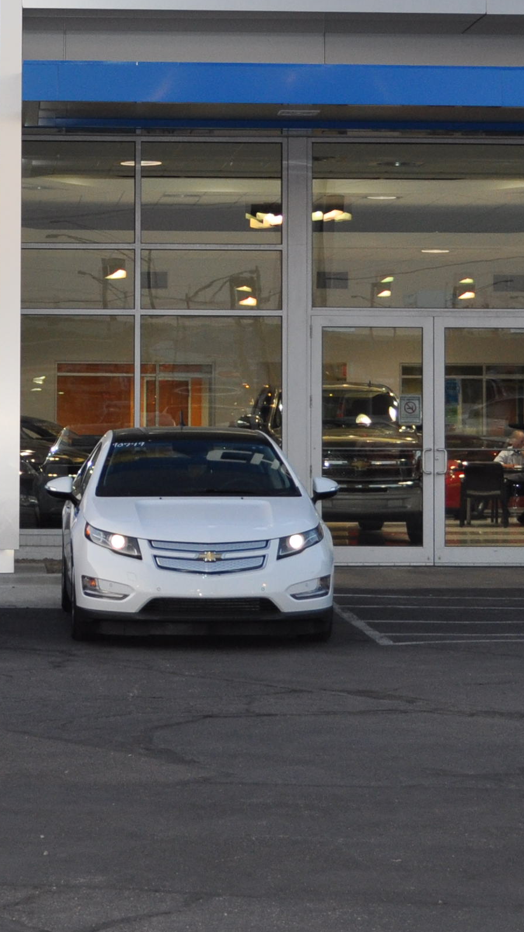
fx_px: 2916
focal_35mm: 118
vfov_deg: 18.0
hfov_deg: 10.2
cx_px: 131
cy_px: 183
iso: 450
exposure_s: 1/125
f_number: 4.5
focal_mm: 28
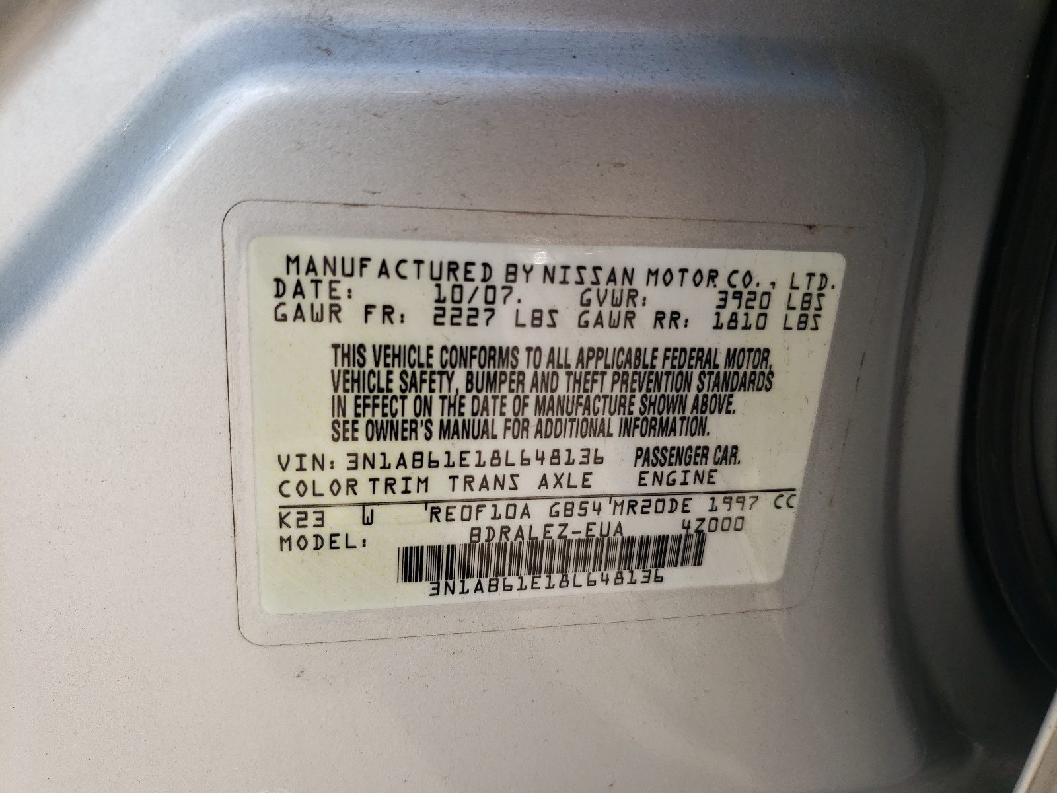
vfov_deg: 53.1
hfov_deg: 67.3
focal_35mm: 26
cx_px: 528
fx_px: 794
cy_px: 396
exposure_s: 1/1429
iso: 50
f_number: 1.5
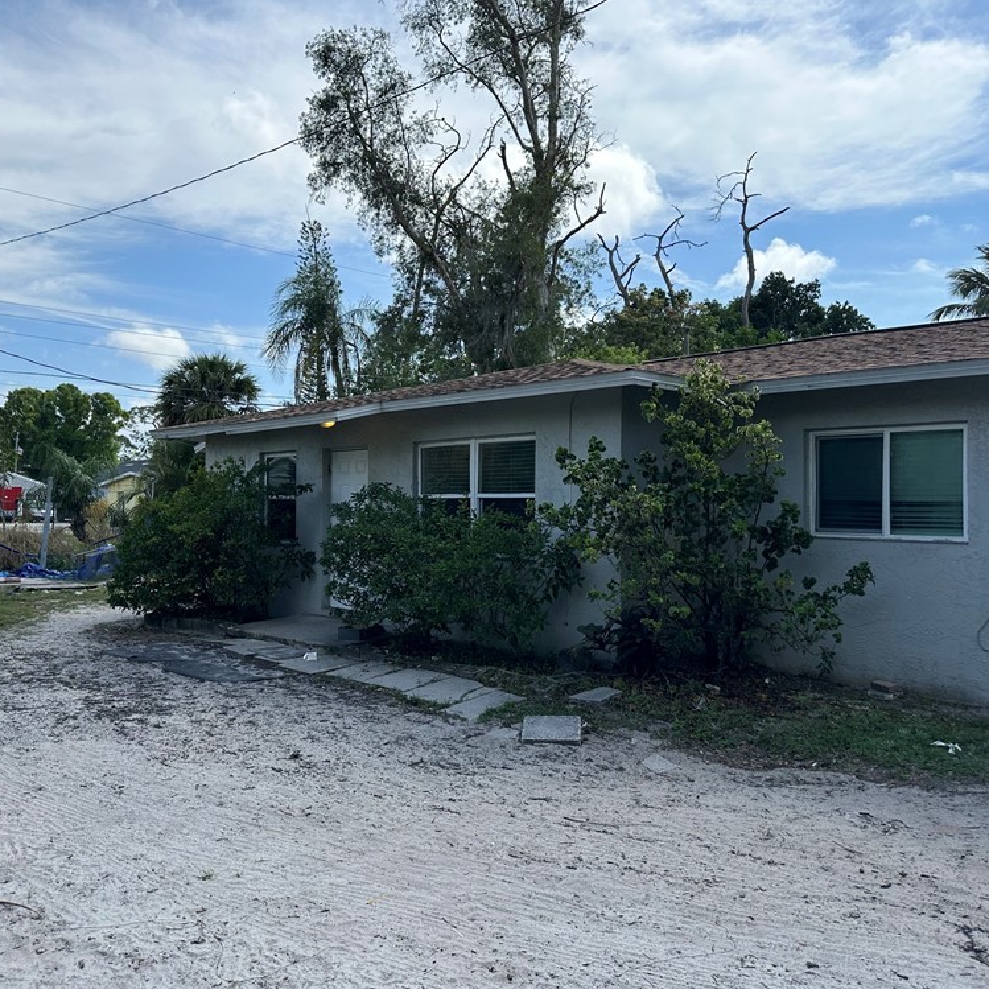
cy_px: 485
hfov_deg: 55.5
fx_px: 937
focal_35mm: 29
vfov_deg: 55.6
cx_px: 430
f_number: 1.78
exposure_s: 1/4762
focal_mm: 6.86
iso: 80
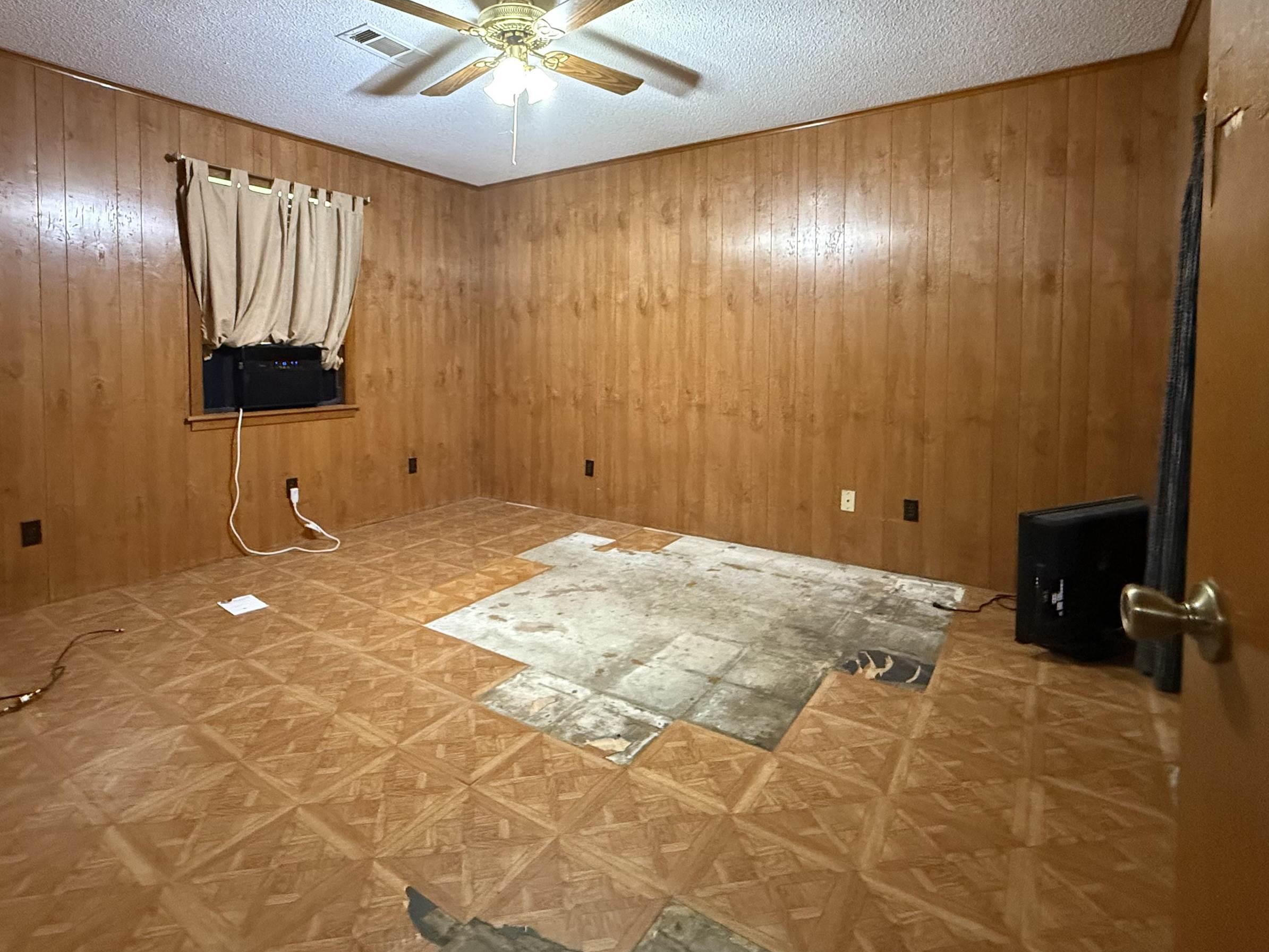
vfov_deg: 70.8
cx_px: 595
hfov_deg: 87.6
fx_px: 660
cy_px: 380
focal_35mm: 18
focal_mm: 2.22
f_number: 2.2
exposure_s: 1/60
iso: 1000
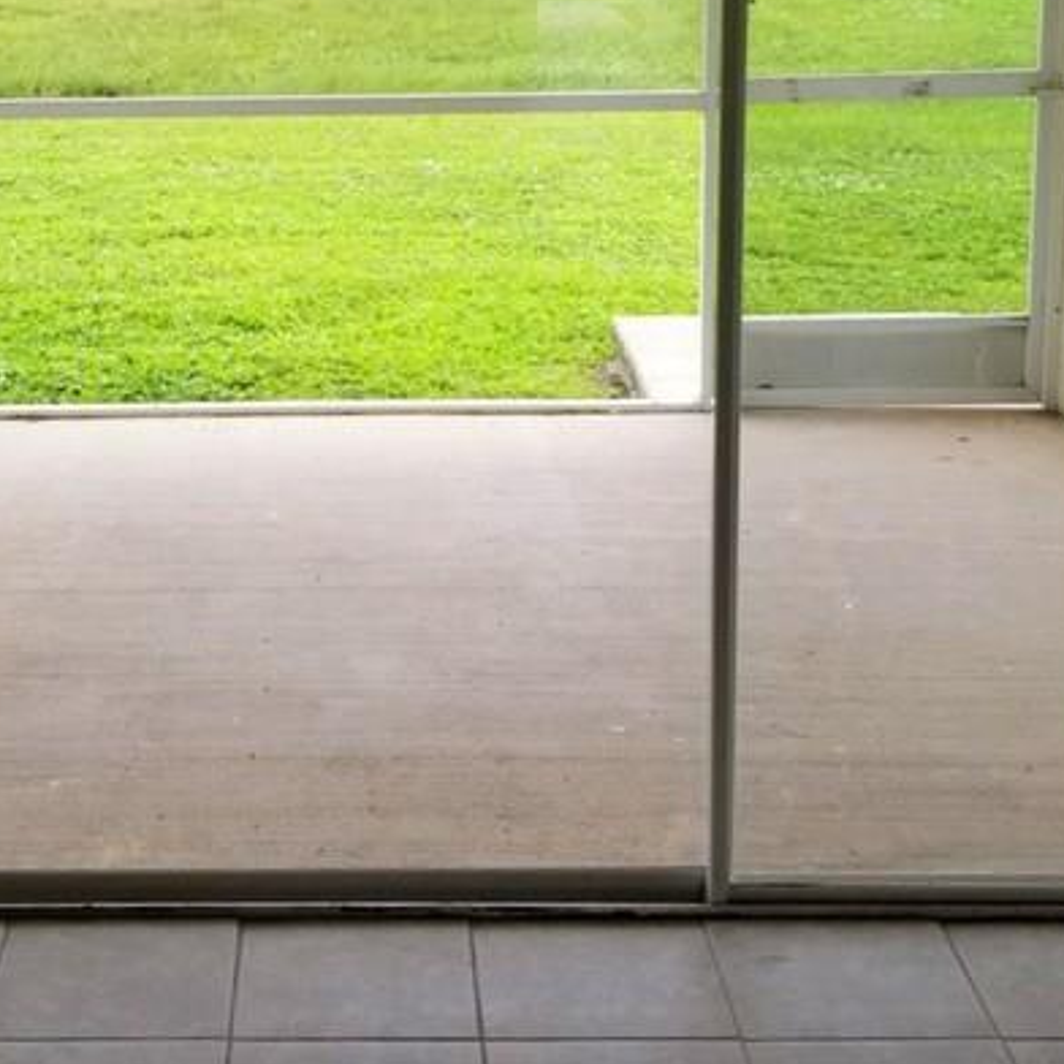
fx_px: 2087
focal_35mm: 60
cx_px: 277
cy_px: 174
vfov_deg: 27.9
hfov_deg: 28.2
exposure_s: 1/225
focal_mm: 4.3
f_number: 1.7
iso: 50
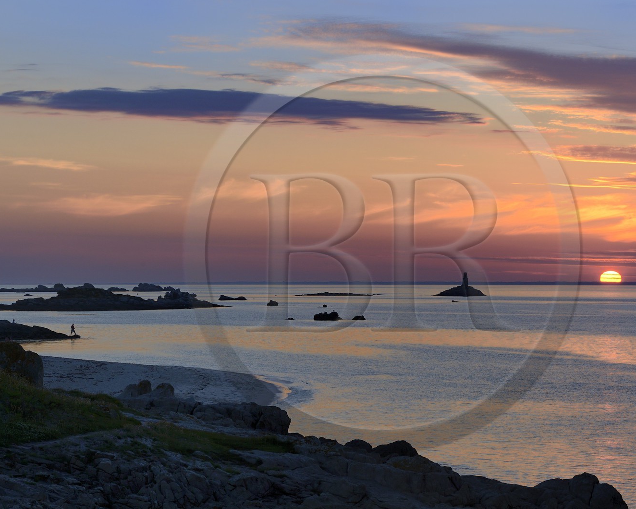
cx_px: 382
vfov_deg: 13.0
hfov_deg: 16.1
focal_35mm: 119
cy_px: 254
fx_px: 2240
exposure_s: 1/160
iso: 400
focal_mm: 105
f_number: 10
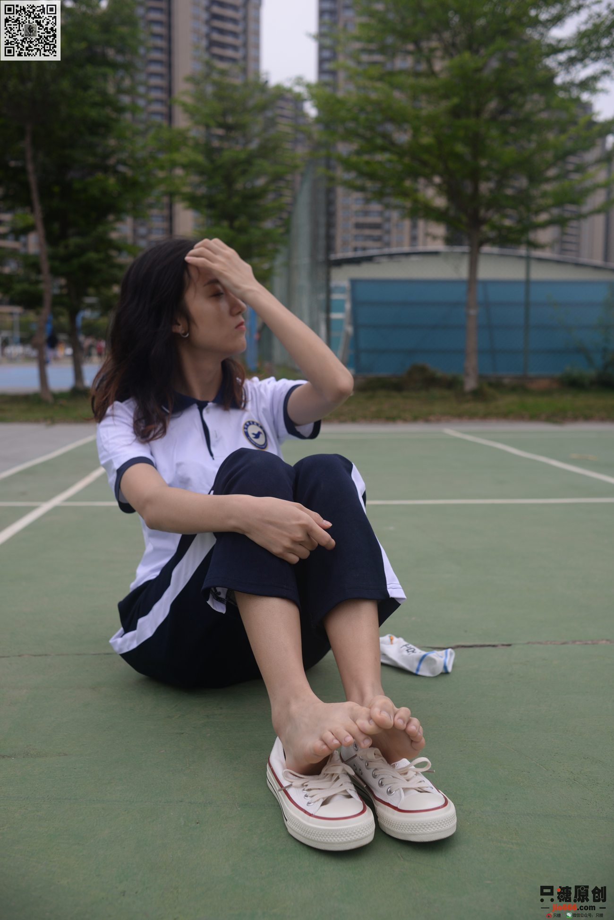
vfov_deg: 54.4
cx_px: 307
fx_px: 894
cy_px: 460
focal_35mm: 35
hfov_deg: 37.9
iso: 250
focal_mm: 35
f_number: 5
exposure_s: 1/400
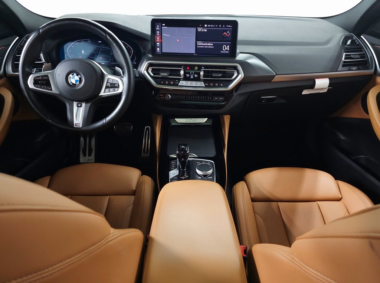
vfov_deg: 58.7
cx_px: 190
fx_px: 252
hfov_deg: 74.1
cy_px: 142
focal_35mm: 23
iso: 320
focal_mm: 6.3
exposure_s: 1/60
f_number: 1.7
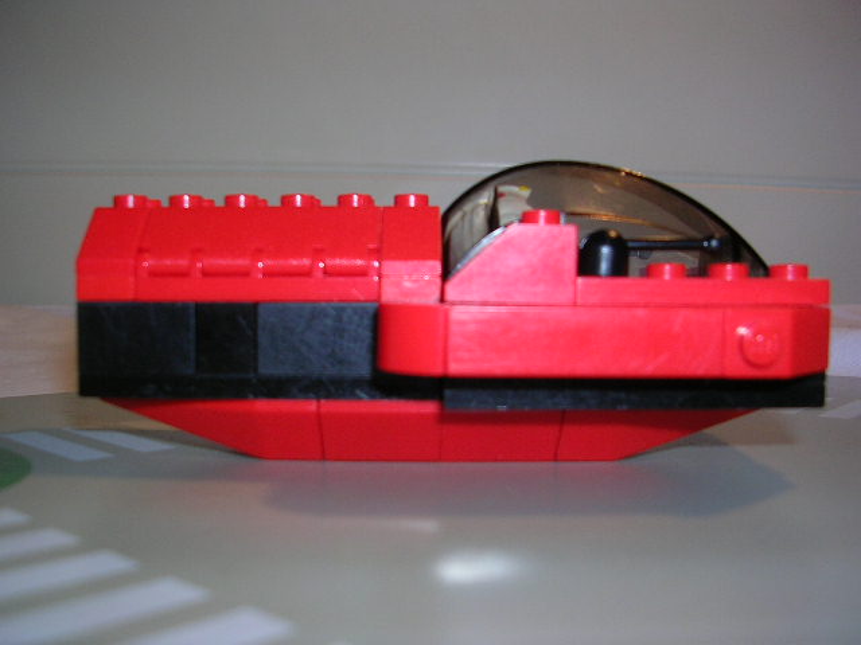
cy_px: 322
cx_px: 430
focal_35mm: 38
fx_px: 945
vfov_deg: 37.7
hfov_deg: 49.0
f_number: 2.8
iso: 50
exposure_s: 1/60.1
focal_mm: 5.8
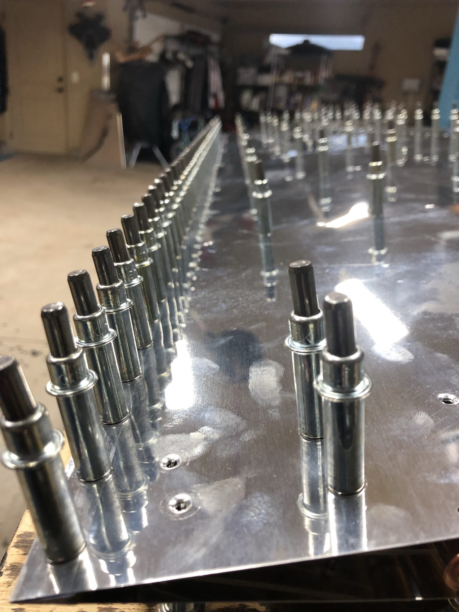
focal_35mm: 28
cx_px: 230
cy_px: 306
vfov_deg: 63.4
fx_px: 495
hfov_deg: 49.7
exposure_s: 1/30
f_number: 1.8
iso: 40
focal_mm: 3.99
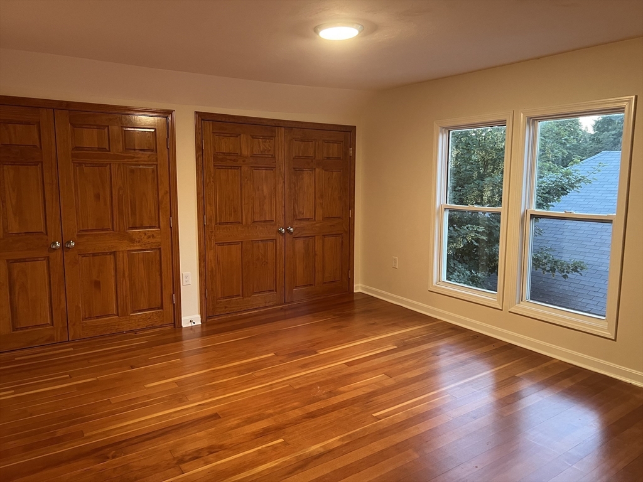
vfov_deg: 53.1
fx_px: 483
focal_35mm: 26
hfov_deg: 67.3
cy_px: 241
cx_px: 322
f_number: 1.5
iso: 400
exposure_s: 1/60
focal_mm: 5.7
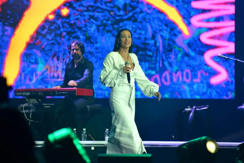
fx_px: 1356
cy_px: 82
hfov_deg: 10.3
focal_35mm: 200
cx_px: 122
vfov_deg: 6.9
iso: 1600
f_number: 2.8
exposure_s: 1/400
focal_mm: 200
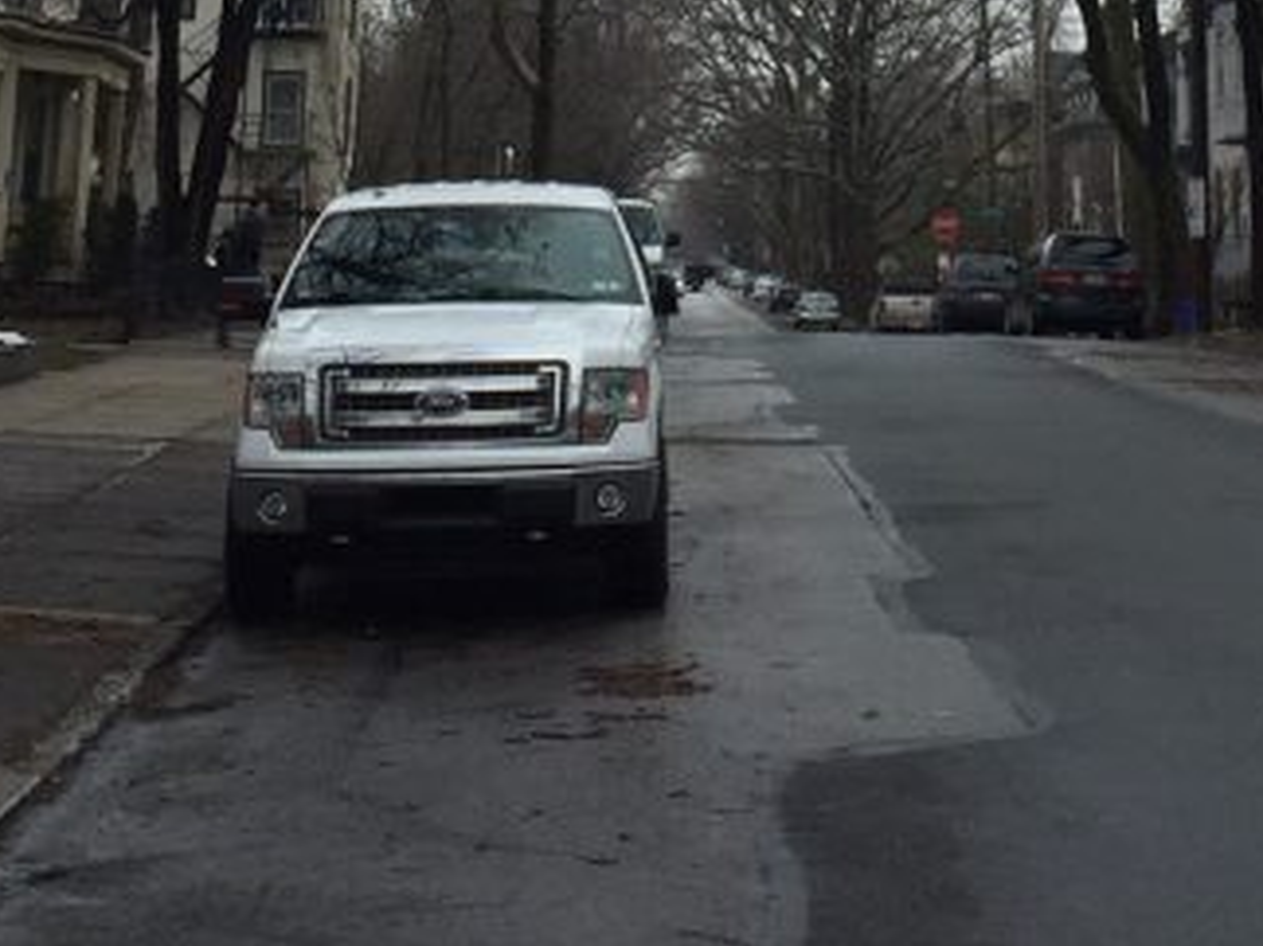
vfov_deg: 14.7
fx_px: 3355
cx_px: 849
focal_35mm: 92
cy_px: -543
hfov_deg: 21.2
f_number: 2.2
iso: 32
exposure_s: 1/1582
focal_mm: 4.15
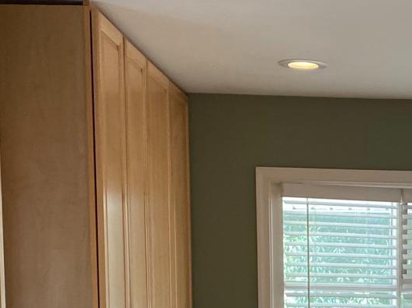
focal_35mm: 101
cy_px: 437
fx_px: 1202
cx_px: 436
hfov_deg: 18.8
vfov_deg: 13.9
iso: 125
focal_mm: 4.25
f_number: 1.8
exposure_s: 1/120
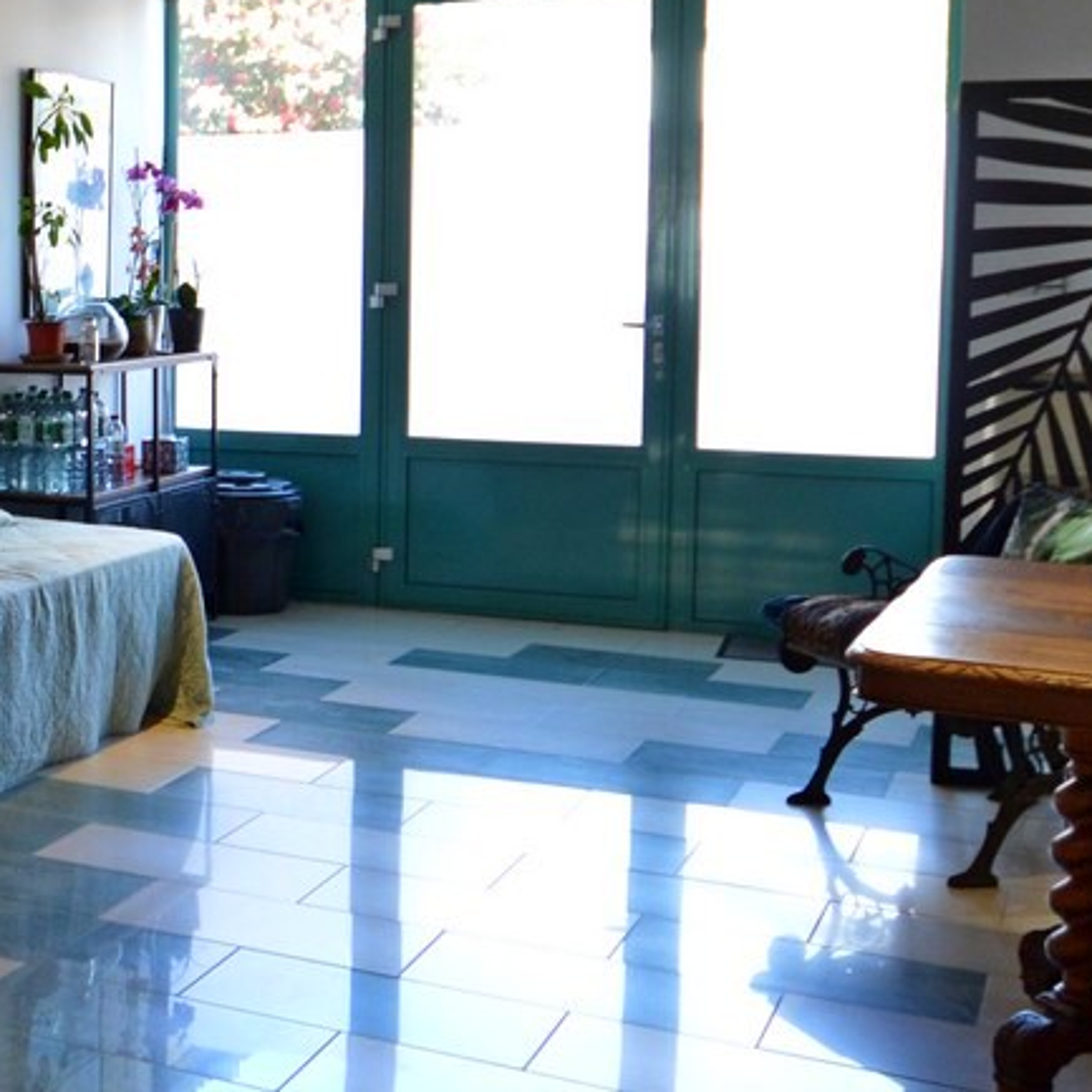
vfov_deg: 32.0
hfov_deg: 28.0
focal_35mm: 53
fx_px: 1892
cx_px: -235
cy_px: 387
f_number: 4.5
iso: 400
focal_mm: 10
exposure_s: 1/80
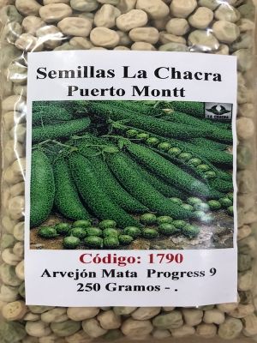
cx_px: 128
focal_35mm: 28
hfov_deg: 49.7
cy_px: 172
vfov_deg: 63.4
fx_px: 277
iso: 64
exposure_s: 1/17
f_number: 1.8
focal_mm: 3.99
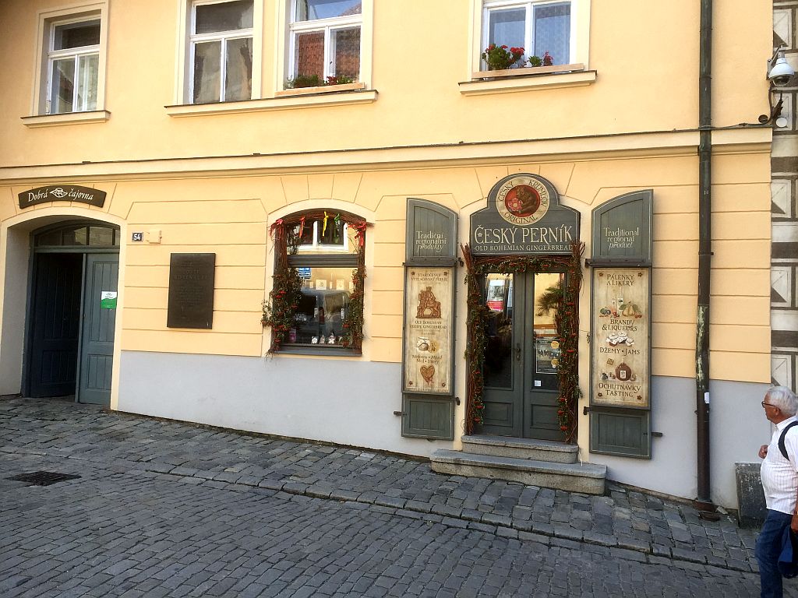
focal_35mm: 29
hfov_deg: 61.7
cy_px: 299
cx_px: 399
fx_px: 669
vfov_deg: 48.2
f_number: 2.2
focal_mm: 4.15
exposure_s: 1/449
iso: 32
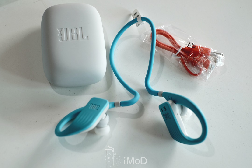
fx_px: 371
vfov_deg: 25.5
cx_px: 126
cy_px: 84
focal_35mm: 53
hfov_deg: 37.5
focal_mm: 35
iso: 400
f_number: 4
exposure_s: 1/42
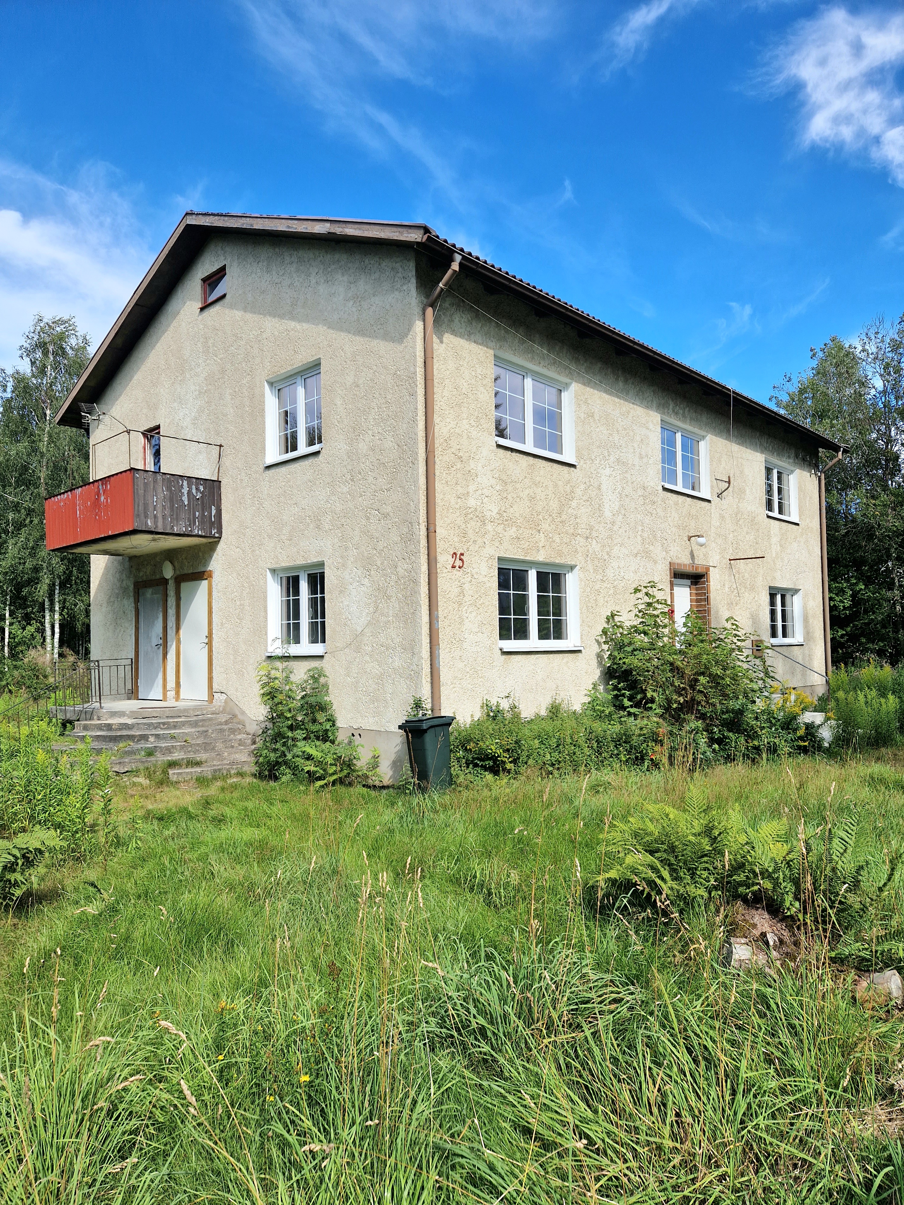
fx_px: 801
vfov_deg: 73.9
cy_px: 602
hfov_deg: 58.9
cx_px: 452
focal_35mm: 23
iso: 50
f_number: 1.8
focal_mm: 5.4
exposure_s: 1/1429
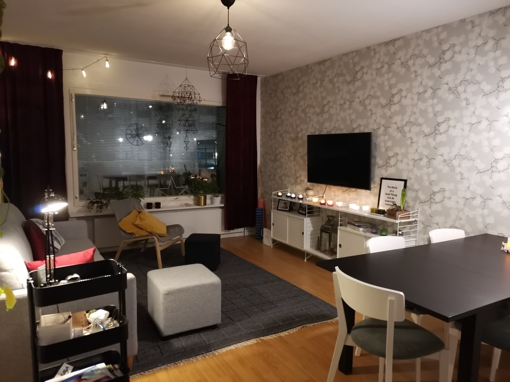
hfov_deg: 67.3
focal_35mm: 26
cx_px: 255
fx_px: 383
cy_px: 191
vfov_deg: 53.1
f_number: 1.8
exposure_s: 1/20
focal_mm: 4.75
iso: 1250
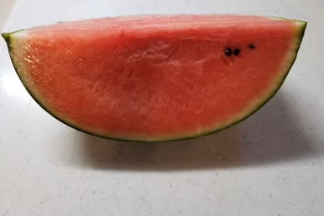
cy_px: 91
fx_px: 252
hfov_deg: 65.4
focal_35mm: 28
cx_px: 161
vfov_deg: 46.3
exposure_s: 1/33
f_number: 1.7
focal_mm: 4.3
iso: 160
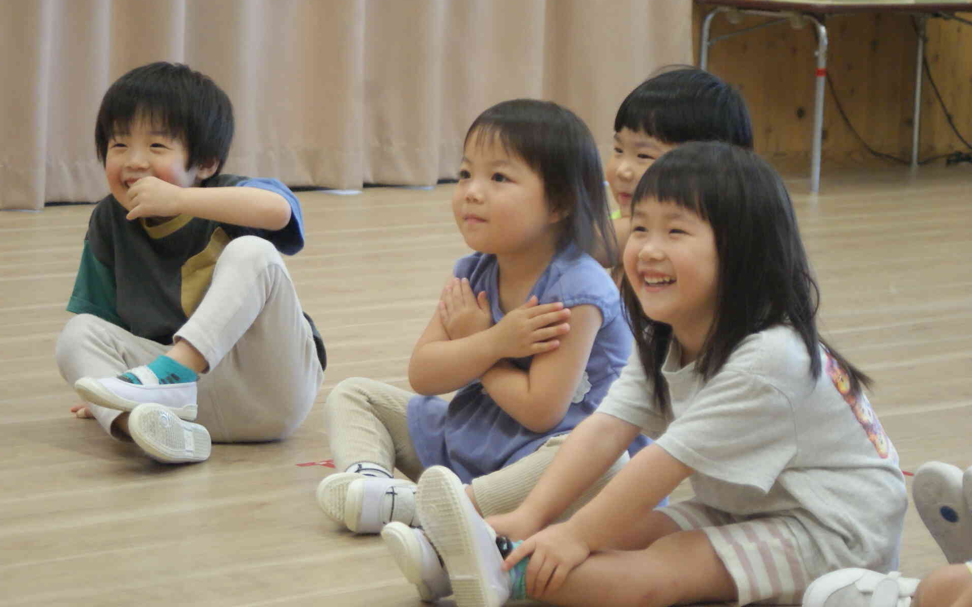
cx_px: 484
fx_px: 3258
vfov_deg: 10.7
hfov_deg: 17.0
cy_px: 285
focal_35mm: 123
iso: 1600
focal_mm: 80
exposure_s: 1/80
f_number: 5.6
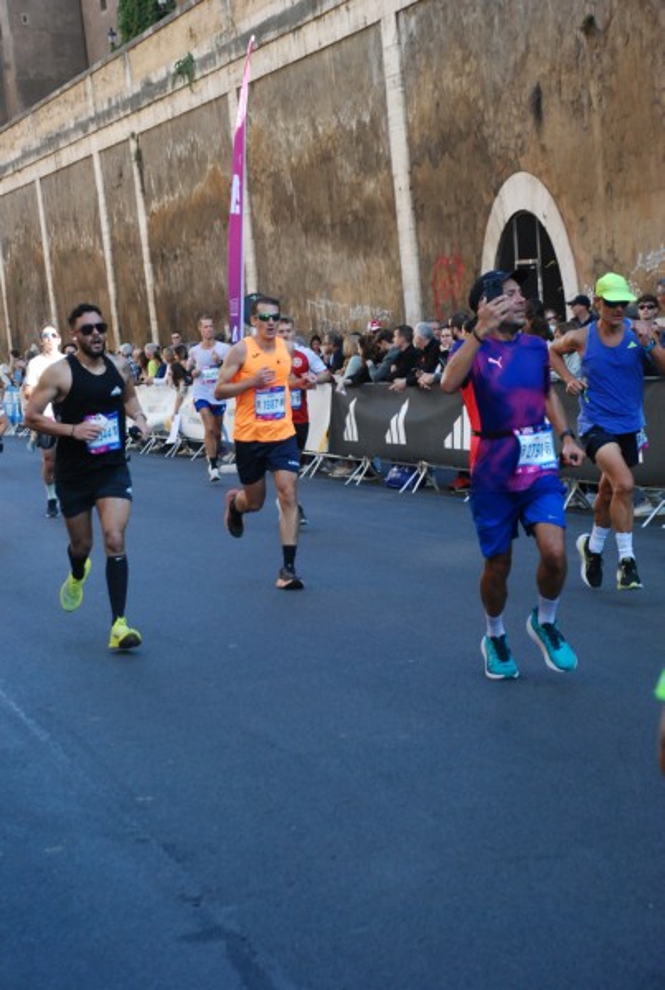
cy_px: 495
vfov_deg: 23.3
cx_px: 332
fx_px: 2398
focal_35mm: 87
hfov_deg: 15.8
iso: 1000
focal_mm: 58
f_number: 5.3
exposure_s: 1/640
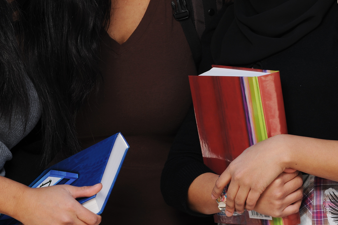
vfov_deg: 4.3
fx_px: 2967
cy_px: -26
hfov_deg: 6.5
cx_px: 221
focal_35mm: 316
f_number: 9
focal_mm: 125
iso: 100
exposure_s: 1/100
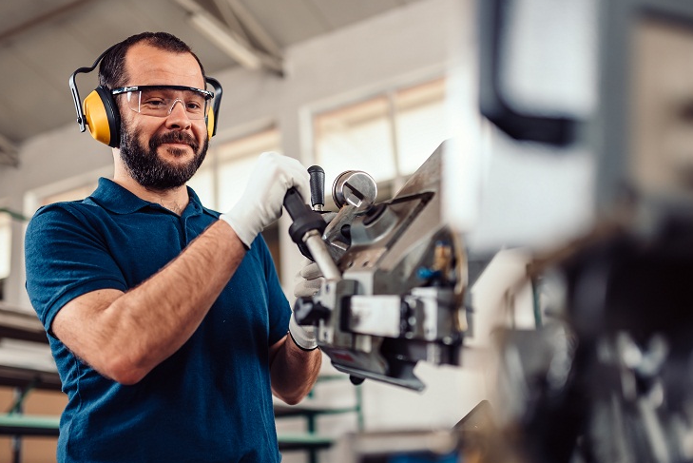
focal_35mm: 42
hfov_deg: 46.4
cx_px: 337
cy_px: 266
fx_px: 809
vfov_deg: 31.9
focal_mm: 35
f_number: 1.4
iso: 100
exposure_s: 1/250
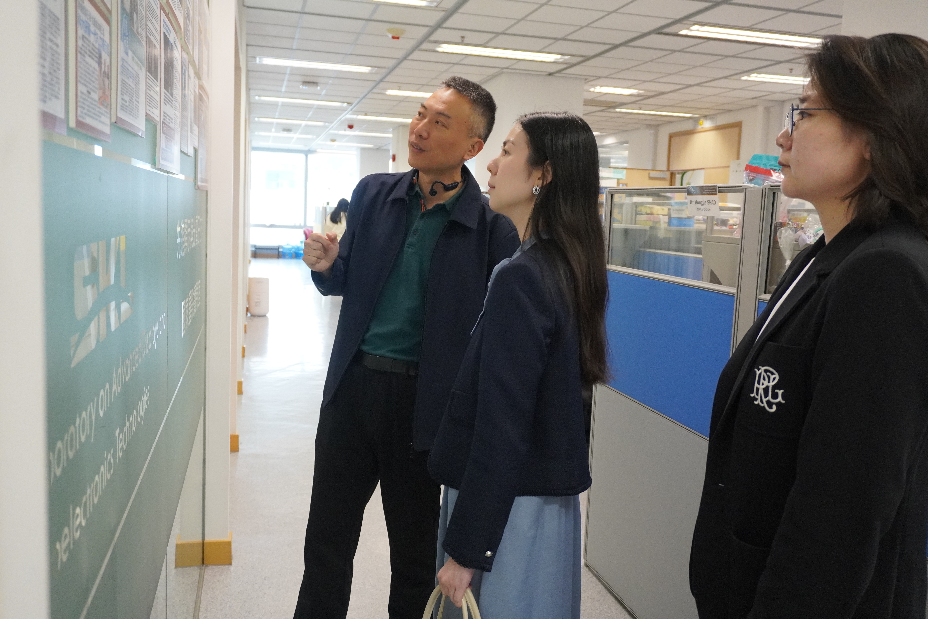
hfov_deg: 59.5
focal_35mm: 32
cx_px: 464
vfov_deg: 41.7
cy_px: 310
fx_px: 812
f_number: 4
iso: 2500
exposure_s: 1/160
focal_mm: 21
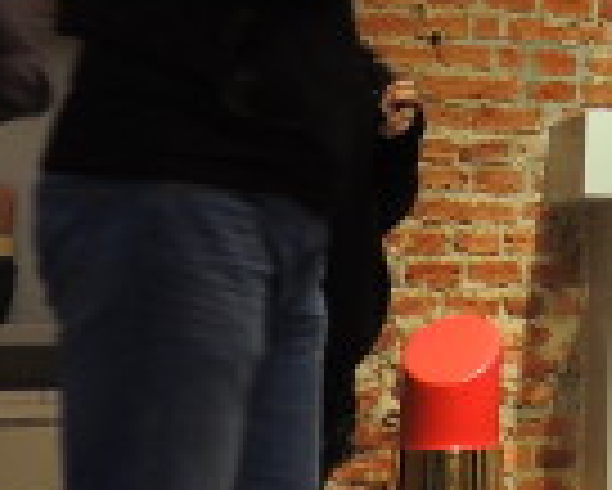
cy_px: -99
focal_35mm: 110
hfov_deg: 15.5
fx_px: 1994
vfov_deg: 13.6
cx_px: 1022
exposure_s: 1/6
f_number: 3
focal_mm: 4.3
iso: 100
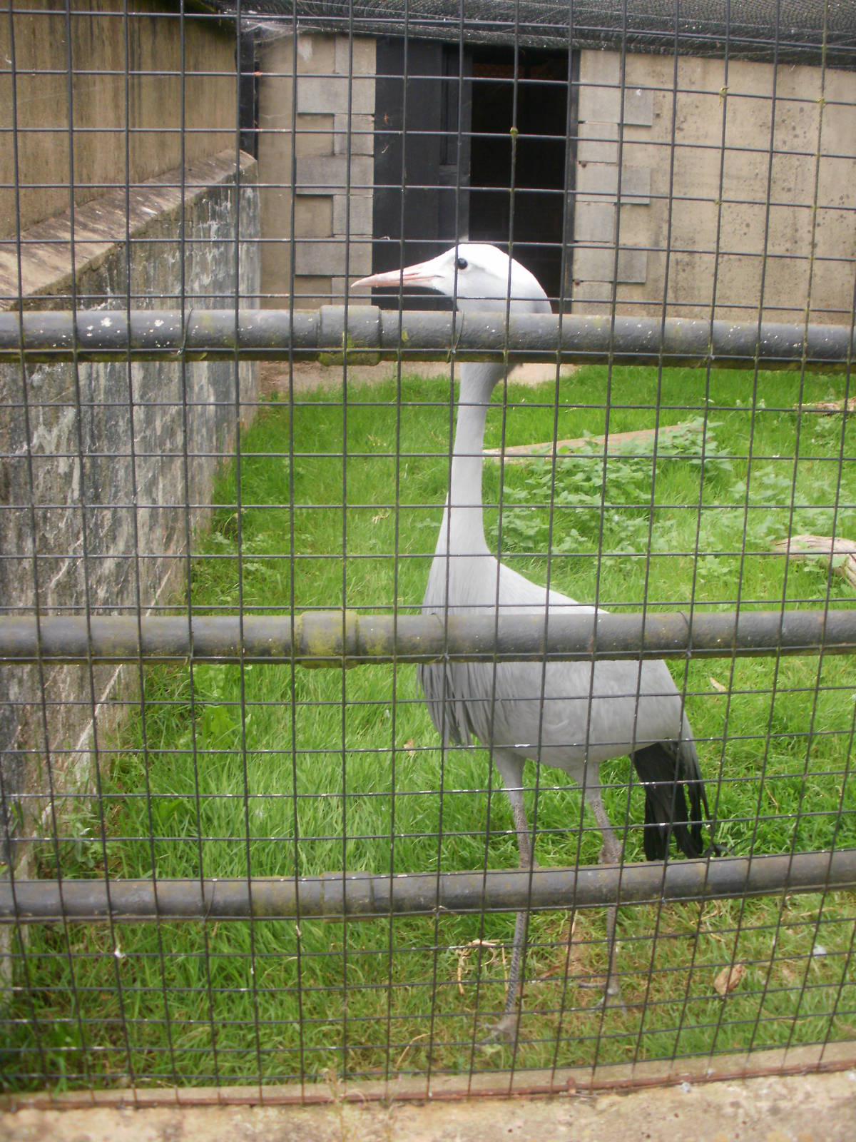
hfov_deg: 39.7
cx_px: 428
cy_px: 571
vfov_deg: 51.4
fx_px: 1187
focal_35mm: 36
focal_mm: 6.3
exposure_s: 1/100
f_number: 3.5
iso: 100
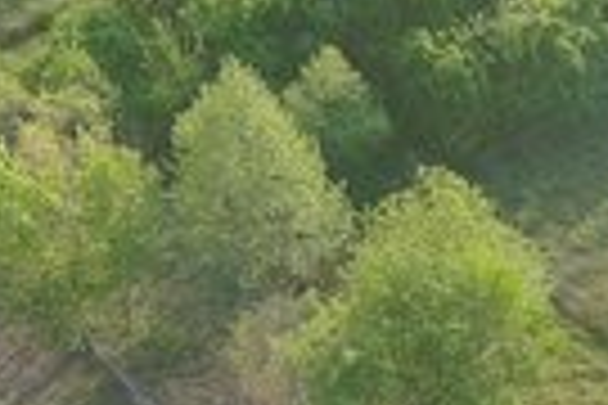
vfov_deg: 8.8
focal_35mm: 153
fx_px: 2584
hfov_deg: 12.8
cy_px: 551
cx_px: 896
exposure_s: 1/320
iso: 100
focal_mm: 10.57
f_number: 2.8
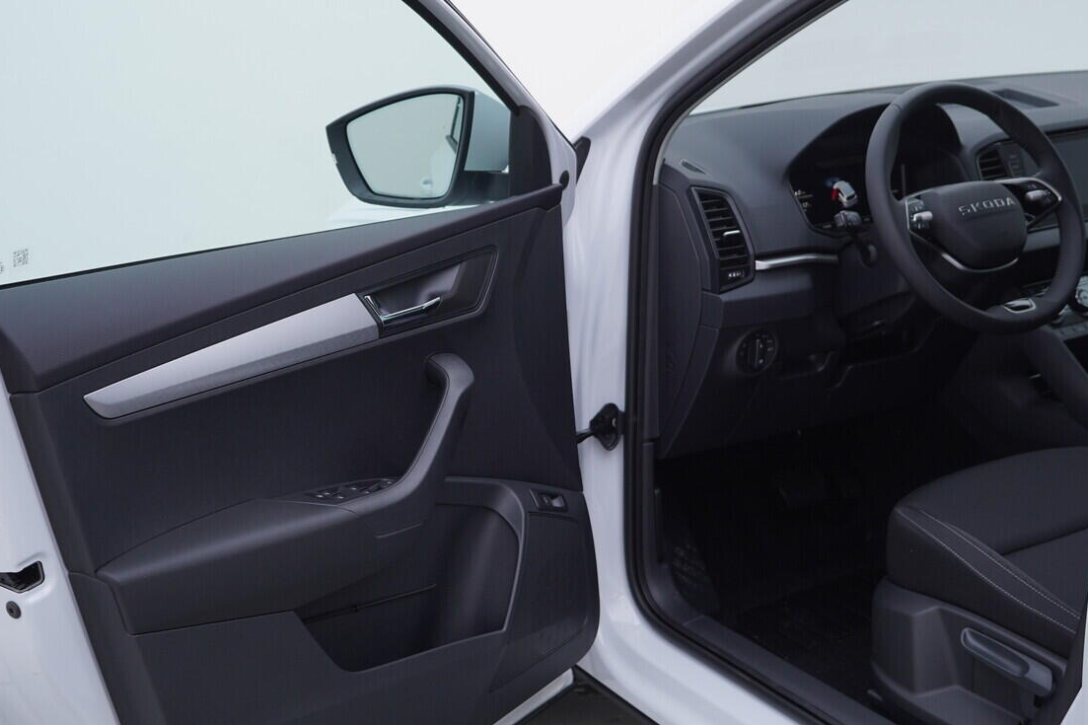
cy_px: 347
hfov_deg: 41.9
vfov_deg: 28.6
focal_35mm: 47
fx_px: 1420
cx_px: 515
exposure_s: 1/60
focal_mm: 24
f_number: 4
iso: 125
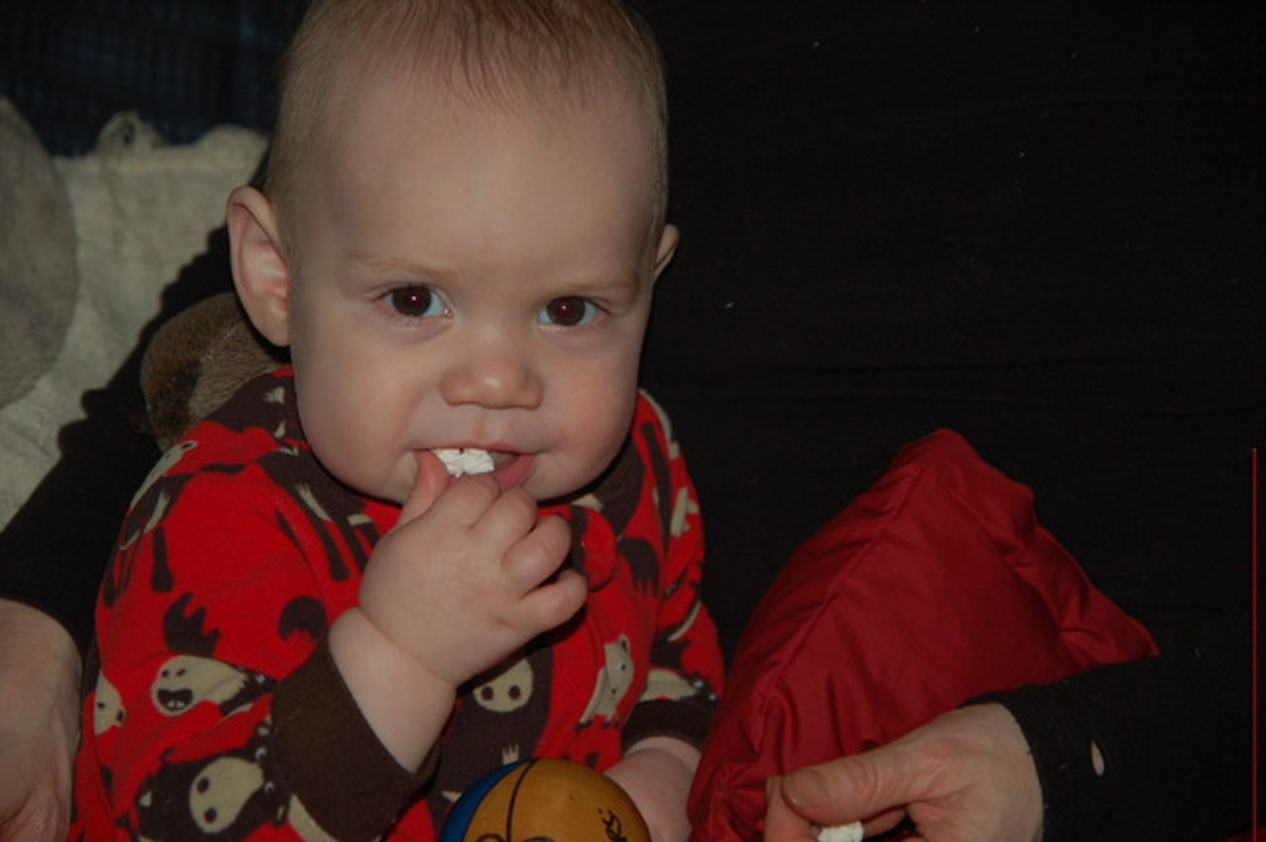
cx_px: 633
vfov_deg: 13.0
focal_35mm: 105
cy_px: 421
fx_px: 3690
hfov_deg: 19.5
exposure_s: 1/60
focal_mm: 70
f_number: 4.5
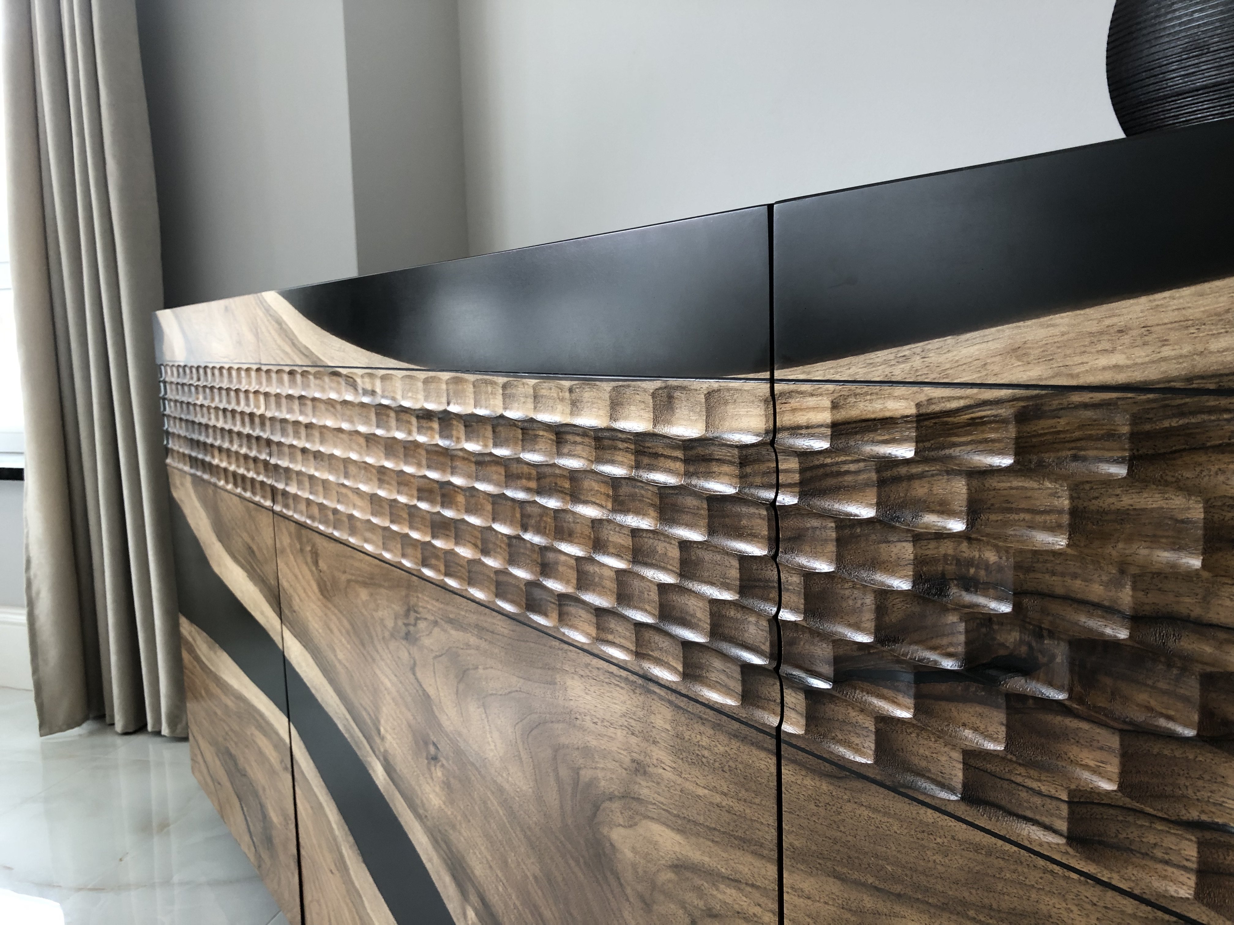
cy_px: 462
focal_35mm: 28
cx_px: 617
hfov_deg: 63.4
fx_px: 998
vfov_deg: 49.7
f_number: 1.8
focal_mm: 4
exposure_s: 1/30
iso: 25
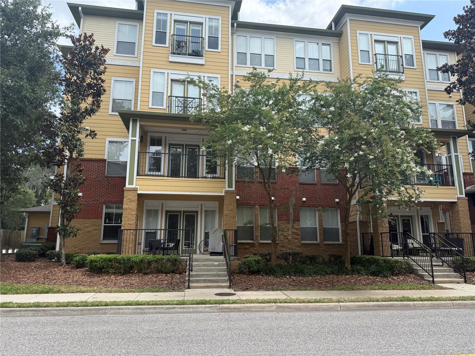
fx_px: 329
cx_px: 238
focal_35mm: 24
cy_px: 178
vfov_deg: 56.8
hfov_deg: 71.6
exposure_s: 1/1464
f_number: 1.78
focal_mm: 6.76
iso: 80
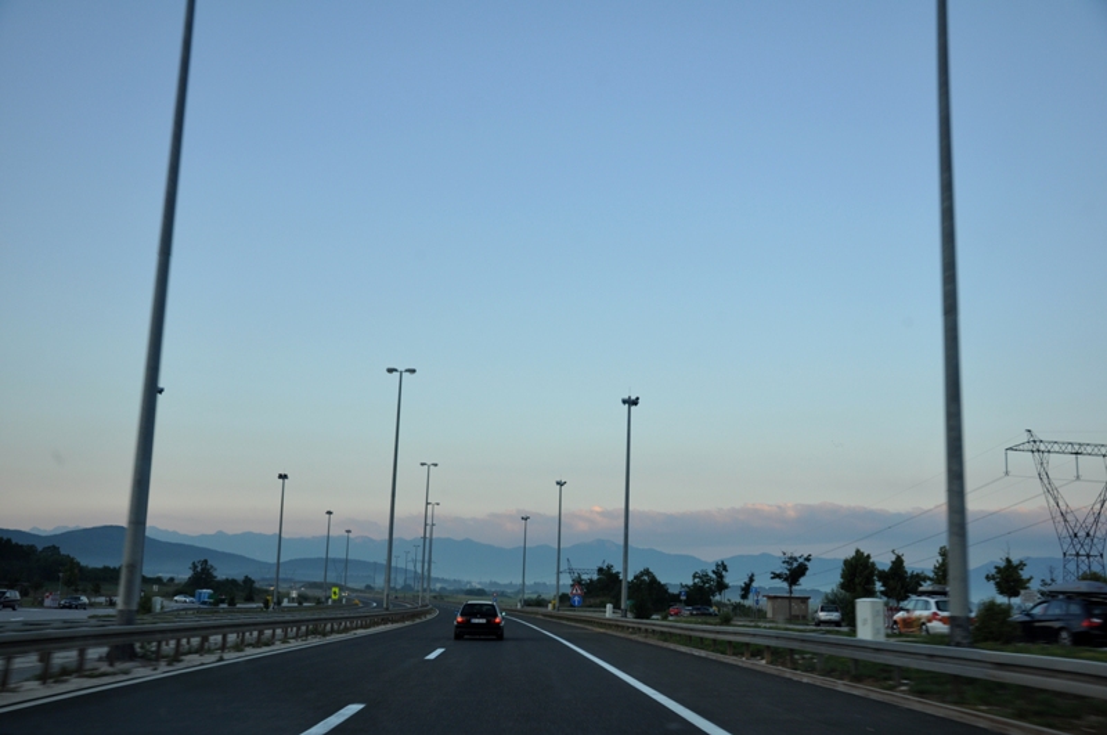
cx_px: 554
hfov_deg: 53.2
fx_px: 1105
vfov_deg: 36.8
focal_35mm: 36
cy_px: 368
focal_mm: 24
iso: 220
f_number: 5.6
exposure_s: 1/125
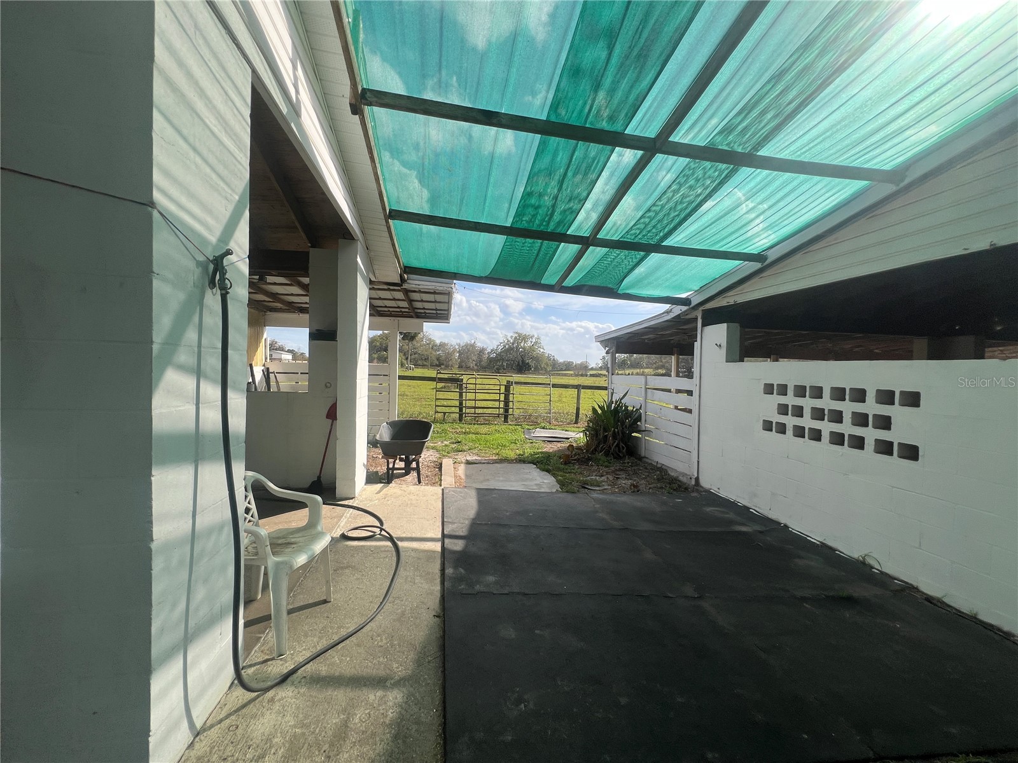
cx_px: 509
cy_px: 382
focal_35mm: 13
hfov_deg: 106.2
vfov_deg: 89.9
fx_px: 382
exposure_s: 1/1393
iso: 32
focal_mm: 1.57
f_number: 1.8
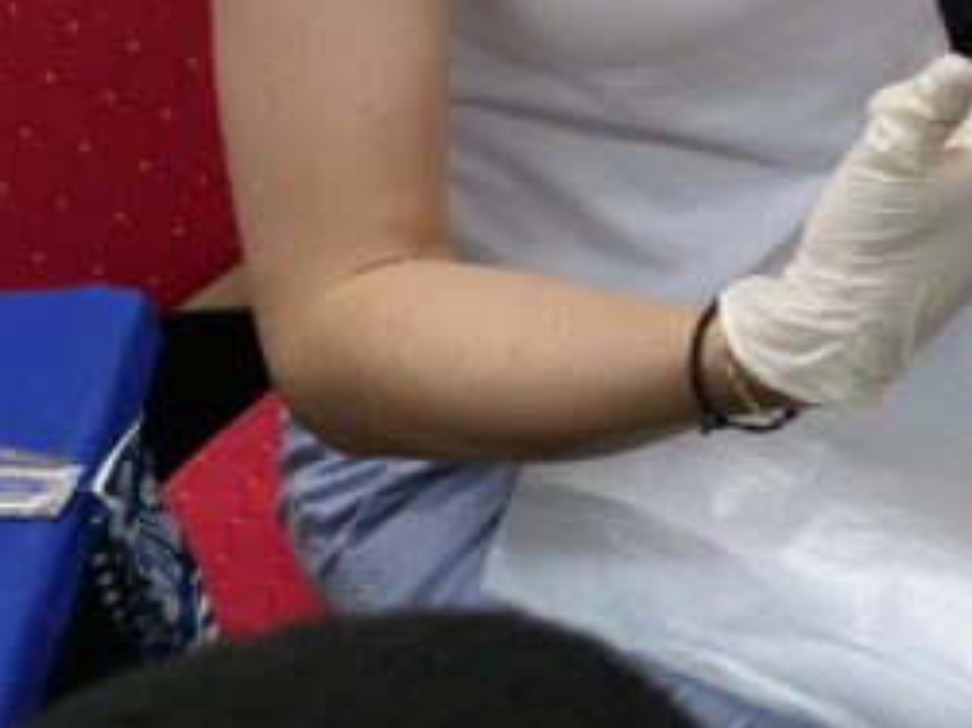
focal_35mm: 147
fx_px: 4126
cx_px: 1905
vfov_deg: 10.1
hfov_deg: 12.0
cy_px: 337
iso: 1250
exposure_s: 1/60
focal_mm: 18
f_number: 3.2
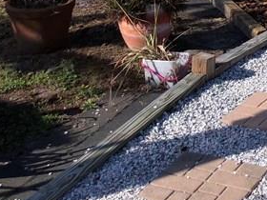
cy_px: -98
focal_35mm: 106
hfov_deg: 17.6
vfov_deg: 13.2
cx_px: 330
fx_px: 818
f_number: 1.8
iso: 25
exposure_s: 1/4425
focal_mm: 3.99
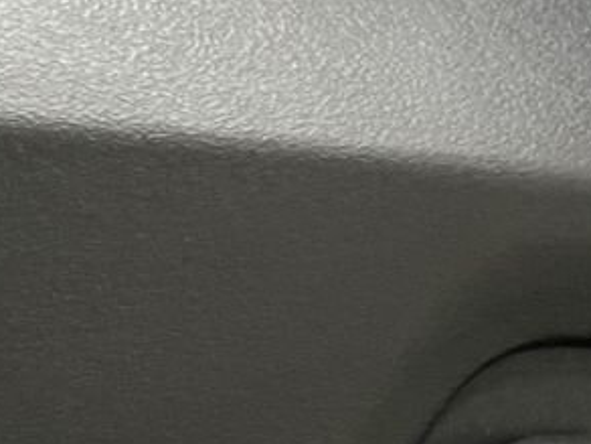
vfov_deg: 13.4
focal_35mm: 107
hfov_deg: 16.8
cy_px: 553
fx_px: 1827
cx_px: -271
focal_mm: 5.7
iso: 640
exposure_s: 1/25
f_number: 1.5
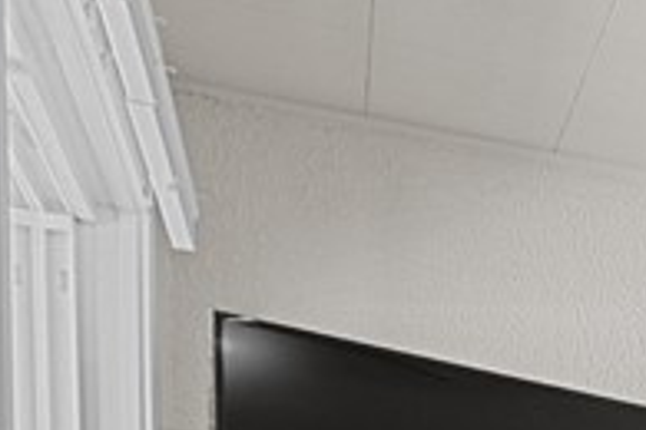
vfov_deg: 13.3
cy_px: 791
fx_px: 1647
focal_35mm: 92
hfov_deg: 12.9
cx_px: 1748
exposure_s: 1/1.67
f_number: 10
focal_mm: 16.5
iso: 400
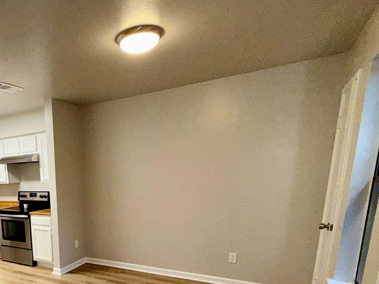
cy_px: 240
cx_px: 68
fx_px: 296
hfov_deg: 59.4
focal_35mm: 27
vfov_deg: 47.5
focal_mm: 2.22
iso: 125
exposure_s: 1/120
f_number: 2.2
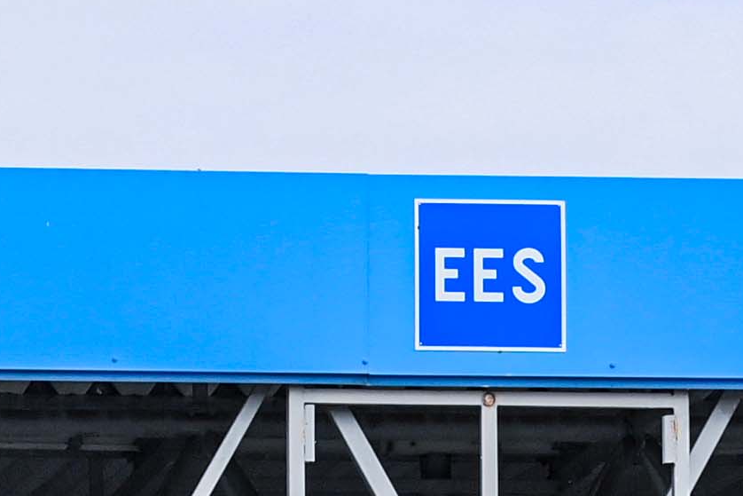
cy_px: 645
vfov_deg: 3.0
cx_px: 724
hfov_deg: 4.4
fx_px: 9598
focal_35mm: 465
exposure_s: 1/8000
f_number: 2.8
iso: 500
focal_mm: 70
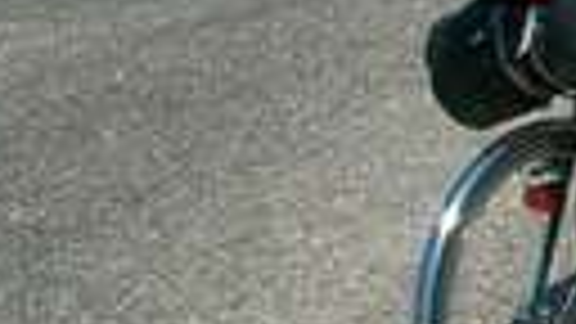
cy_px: -549
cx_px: 1071
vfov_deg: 6.5
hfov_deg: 11.5
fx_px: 2642
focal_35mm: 173
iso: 80
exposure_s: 1/500
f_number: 5.5
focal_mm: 5.7
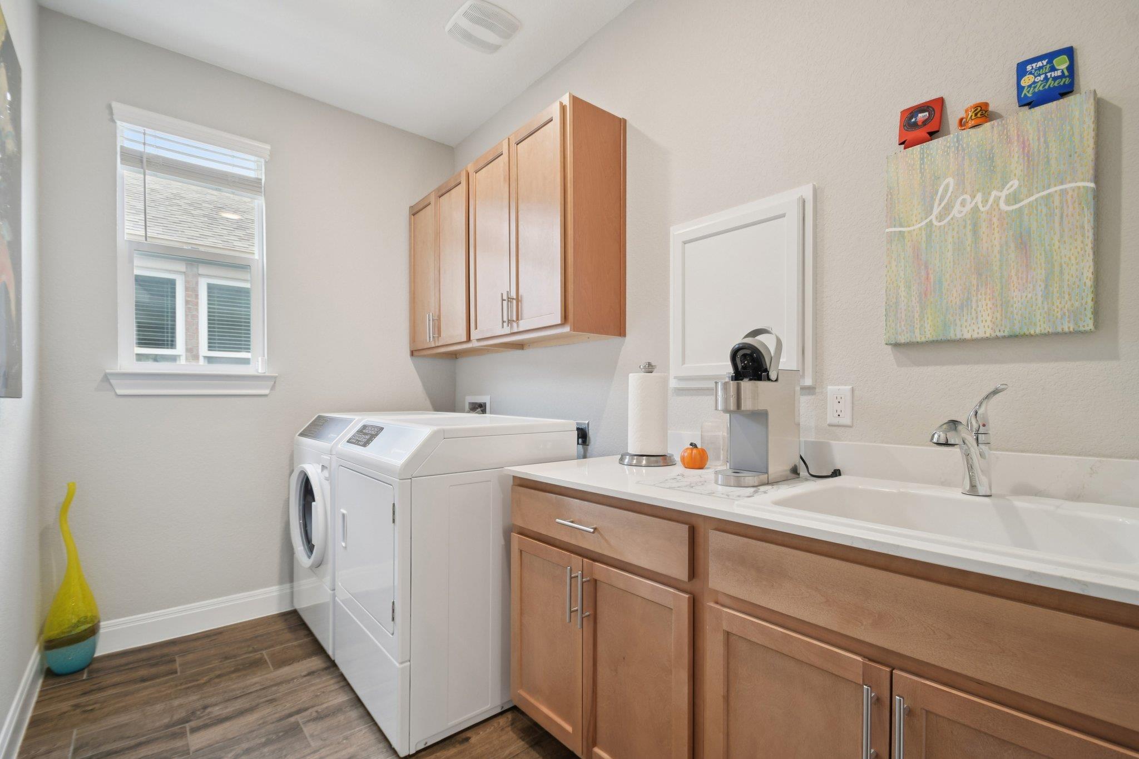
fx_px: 475
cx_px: 570
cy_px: 380
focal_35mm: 15
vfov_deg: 77.3
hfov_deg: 100.4
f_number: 8
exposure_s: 1/6
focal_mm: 10
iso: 400
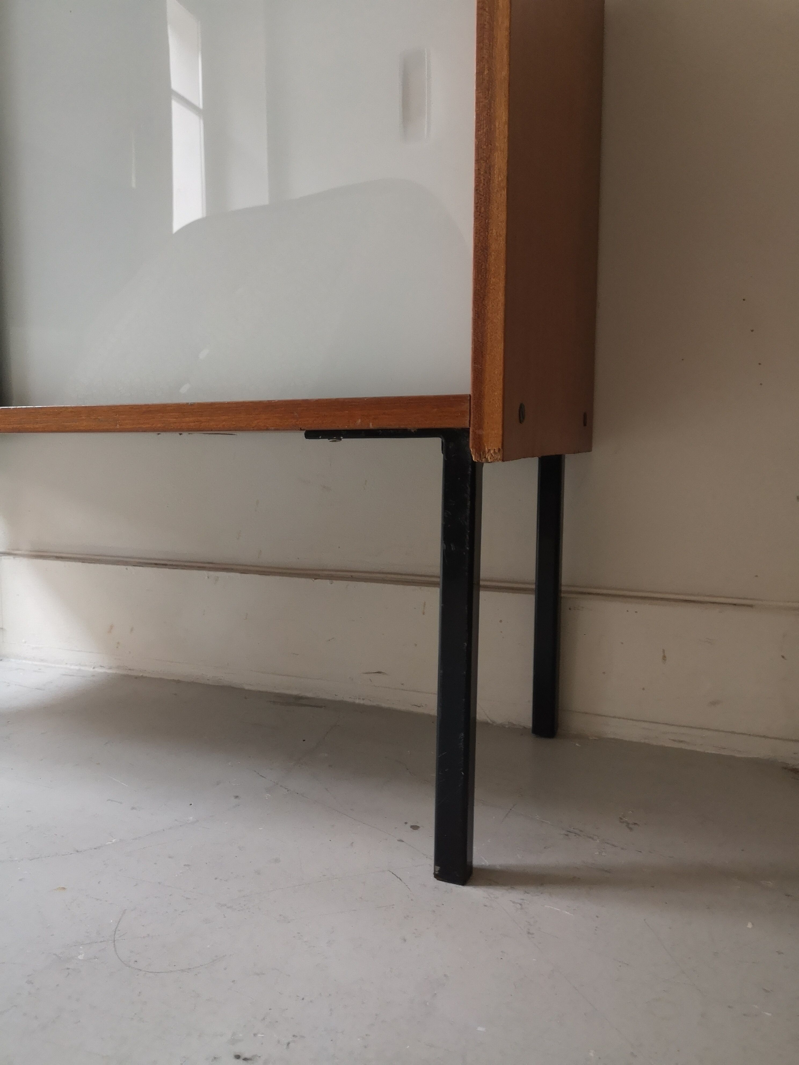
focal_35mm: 27
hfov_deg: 51.4
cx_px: 400
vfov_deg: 65.3
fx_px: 831
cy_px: 532
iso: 320
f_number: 1.8
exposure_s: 1/25
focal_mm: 3.95
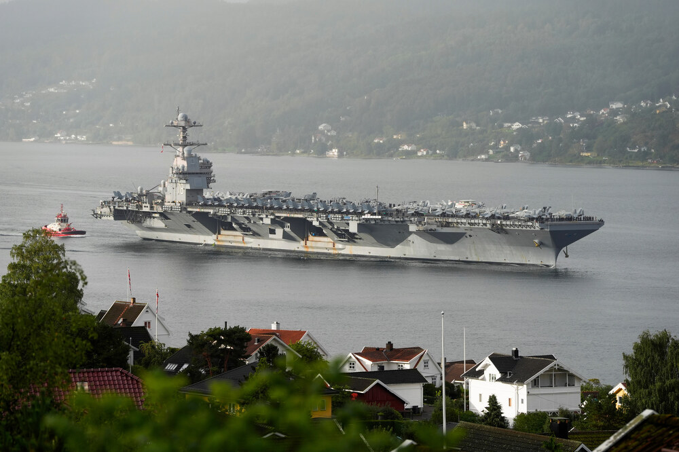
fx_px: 3431
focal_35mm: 182
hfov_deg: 11.3
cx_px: 340
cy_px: 226
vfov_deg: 7.5
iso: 640
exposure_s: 1/2000
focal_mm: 182
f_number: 5.6
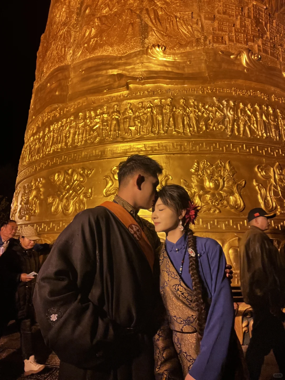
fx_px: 252
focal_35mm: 23
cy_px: 190
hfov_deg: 58.9
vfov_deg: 73.9
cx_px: 142
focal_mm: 2.71
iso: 125
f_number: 2.2
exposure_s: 1/50
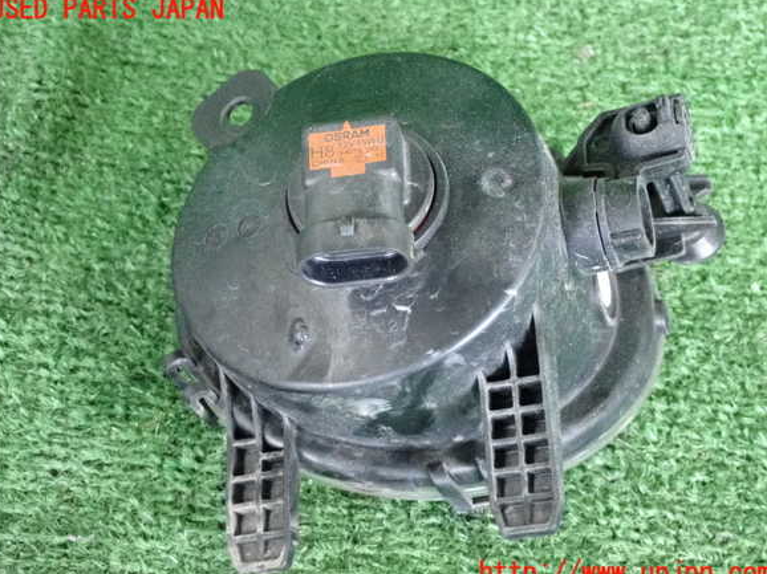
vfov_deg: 18.4
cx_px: 381
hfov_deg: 24.4
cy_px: 292
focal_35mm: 80
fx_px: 1772
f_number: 4.1
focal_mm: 13.65
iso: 4000
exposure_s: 1/125
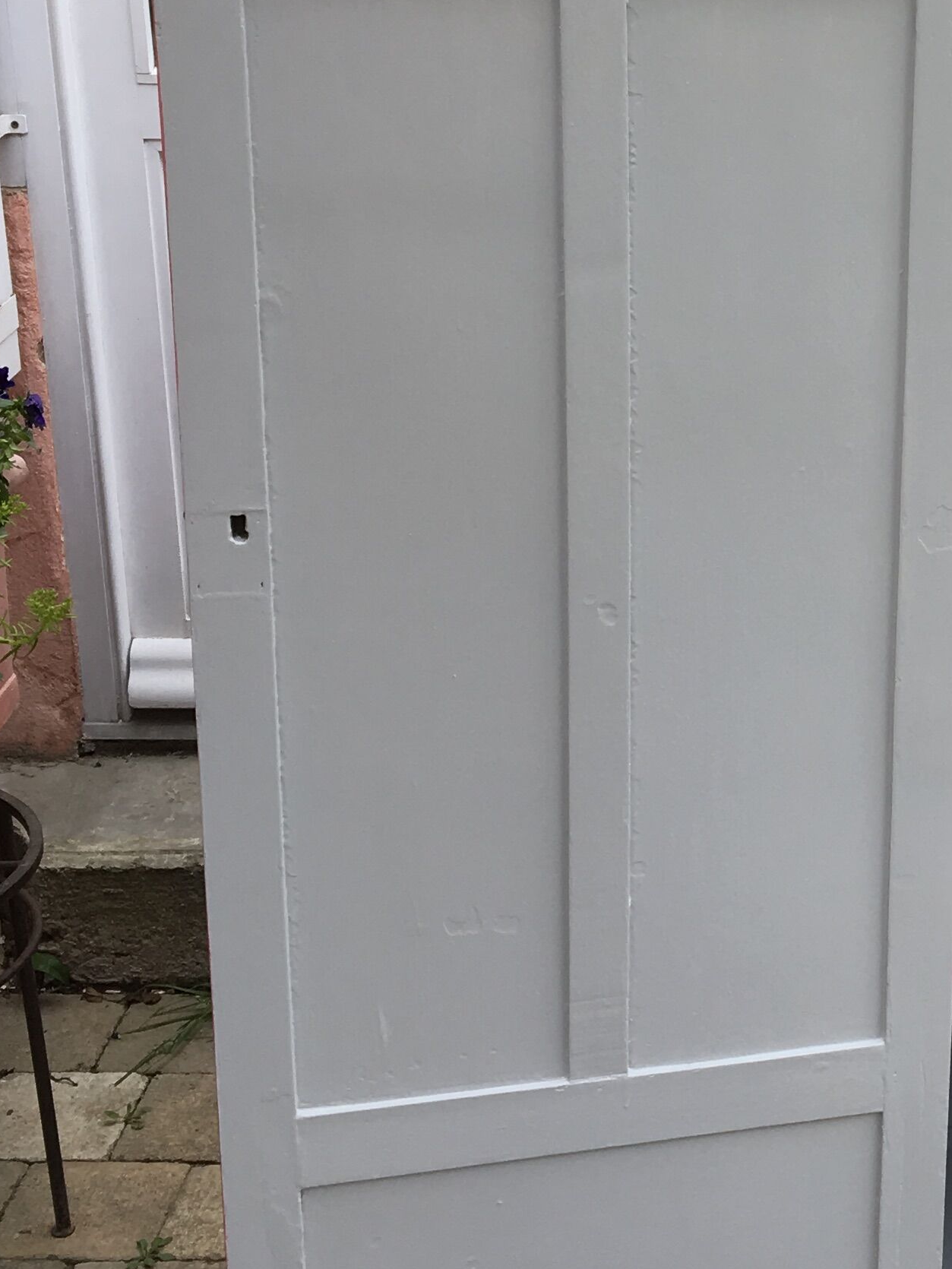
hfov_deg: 19.9
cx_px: 1093
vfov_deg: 27.6
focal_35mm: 70
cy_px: 396
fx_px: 2566
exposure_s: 1/199
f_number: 2.2
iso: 25
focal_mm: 4.15
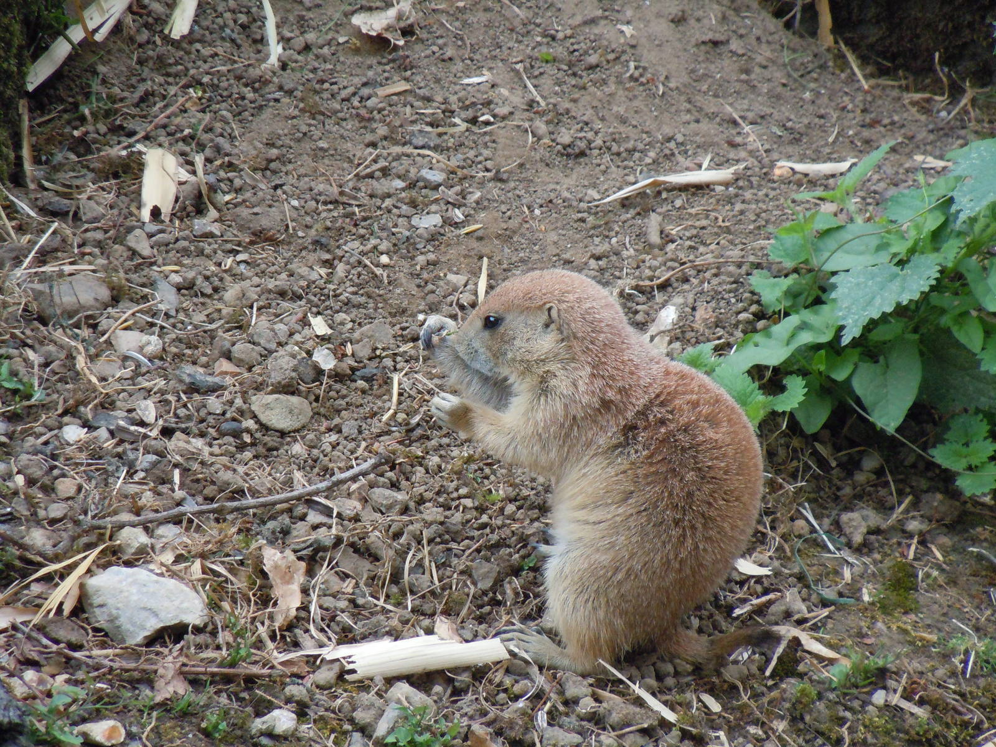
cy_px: 374
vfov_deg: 5.0
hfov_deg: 6.6
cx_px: 498
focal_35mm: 300
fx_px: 8632
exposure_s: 1/250
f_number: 5.6
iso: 640
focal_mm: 54
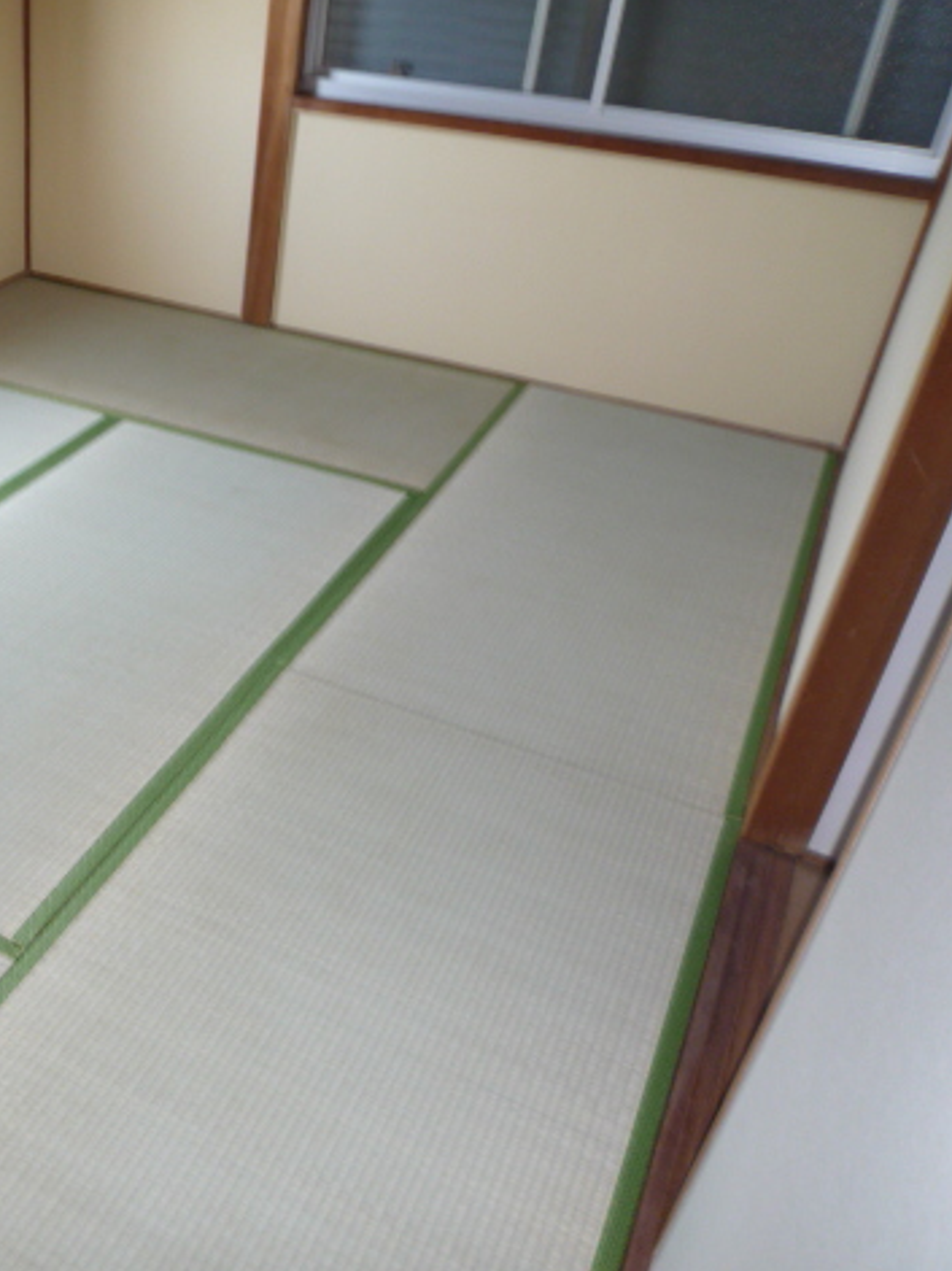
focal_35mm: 34
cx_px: 105
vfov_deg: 54.0
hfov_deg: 39.0
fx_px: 1247
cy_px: 637
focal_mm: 4.4
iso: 125
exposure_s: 1/30
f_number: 2.8
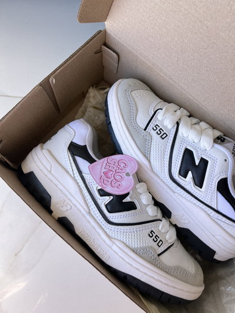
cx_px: 118
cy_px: 156
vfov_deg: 67.3
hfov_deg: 53.1
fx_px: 235
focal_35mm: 26
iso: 50
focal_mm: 5.1
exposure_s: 1/384
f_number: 1.6
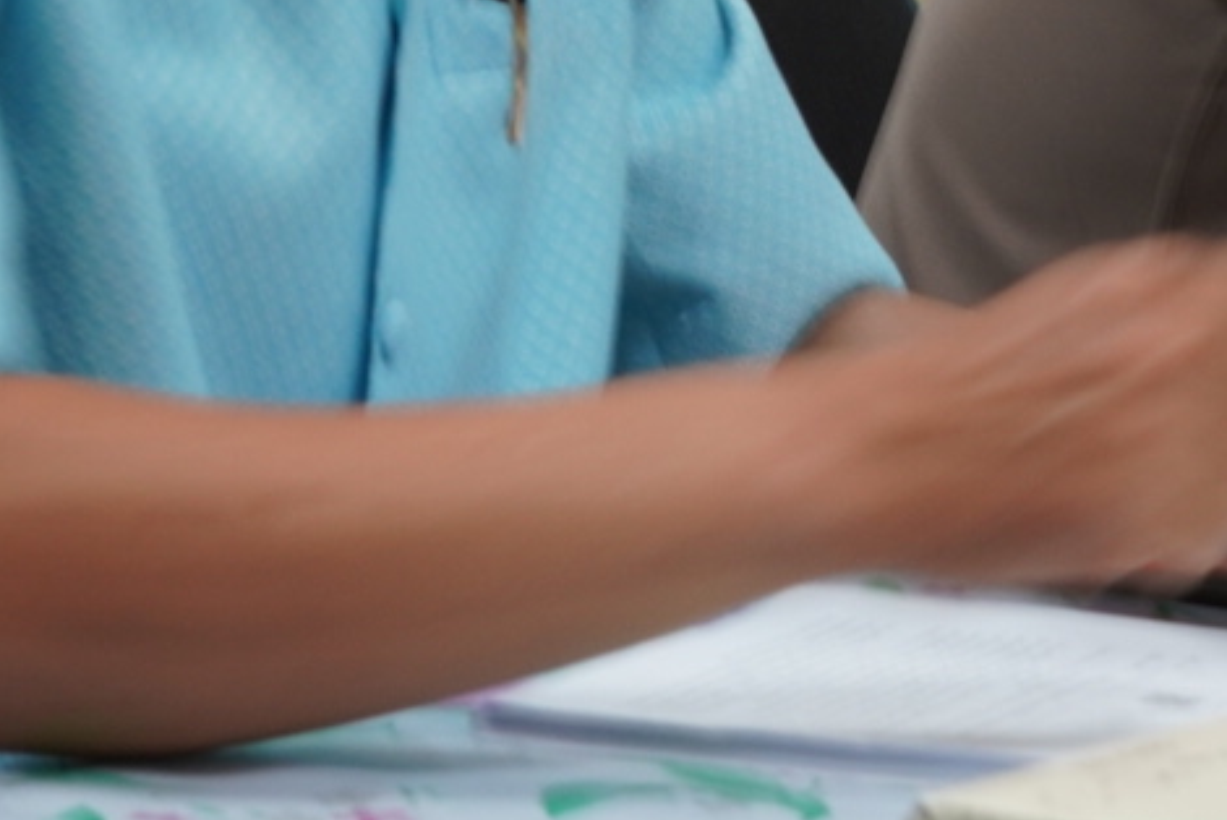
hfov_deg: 7.9
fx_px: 8799
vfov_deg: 5.3
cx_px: 1337
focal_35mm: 258
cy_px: -266
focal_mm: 50
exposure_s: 1/20
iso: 400
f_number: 5.6
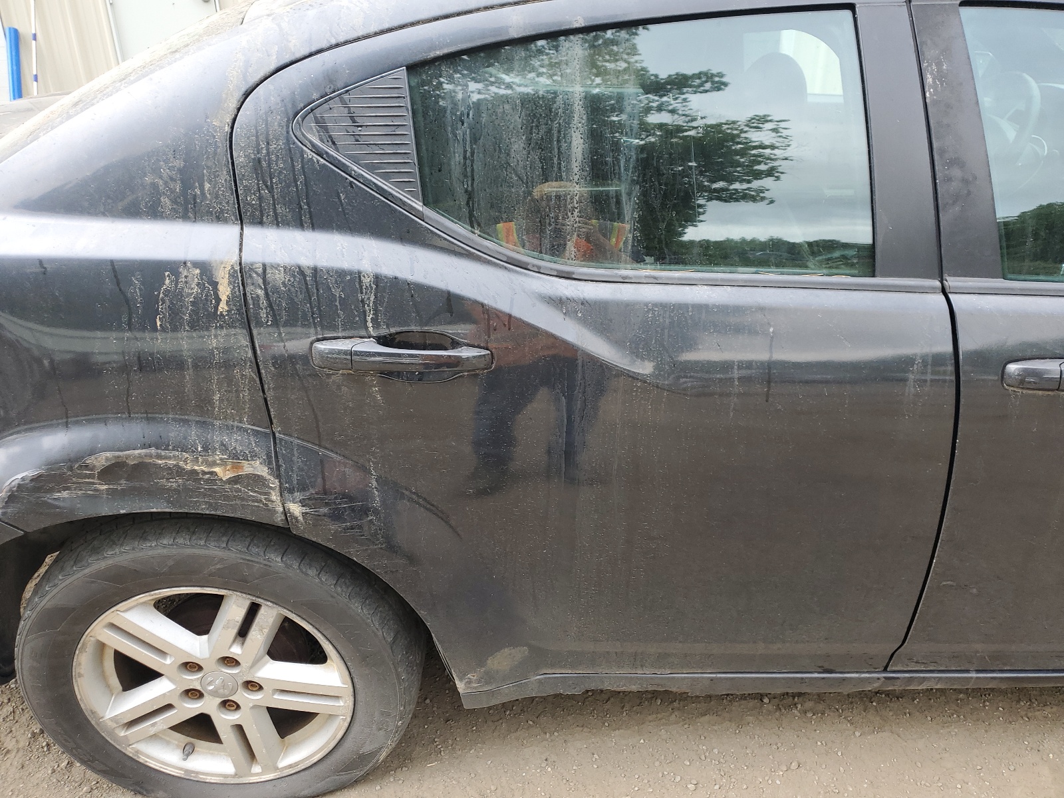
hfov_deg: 67.3
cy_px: 399
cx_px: 532
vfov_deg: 53.1
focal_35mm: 26
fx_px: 799
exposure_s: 1/161
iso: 50
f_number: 1.5
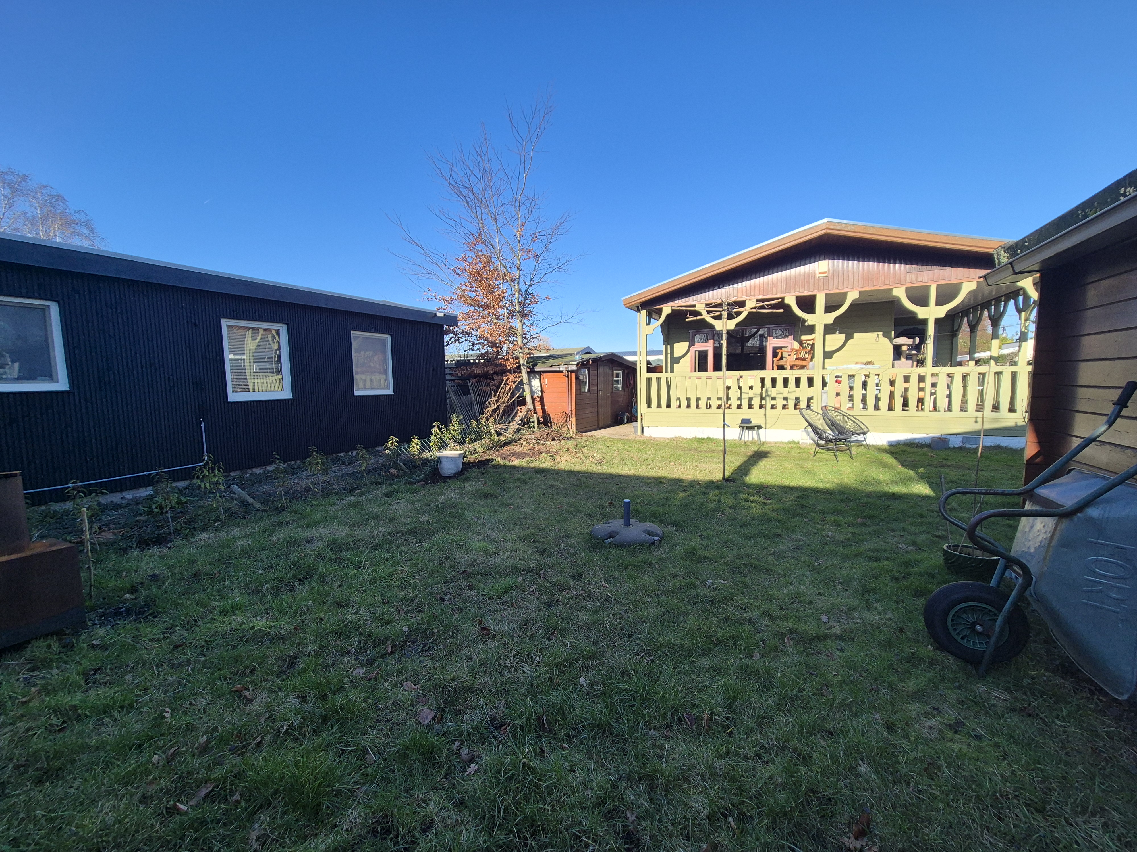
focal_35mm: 13
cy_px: 426
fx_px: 427
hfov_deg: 106.2
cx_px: 568
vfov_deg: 89.9
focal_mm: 2.2
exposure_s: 1/1020
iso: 50
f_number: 2.2
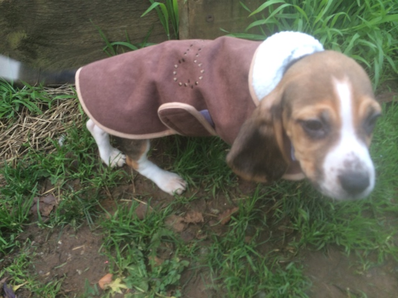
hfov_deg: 60.0
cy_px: 149
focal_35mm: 30
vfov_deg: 46.8
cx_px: 199
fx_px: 345
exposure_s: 1/120
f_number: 2.2
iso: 64
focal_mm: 4.12
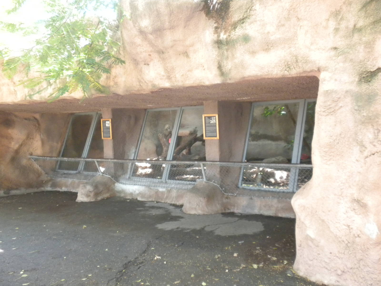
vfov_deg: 38.7
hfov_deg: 50.1
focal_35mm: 37
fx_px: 407
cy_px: 143
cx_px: 190
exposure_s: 1/52.3
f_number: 3.5
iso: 400
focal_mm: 6.6
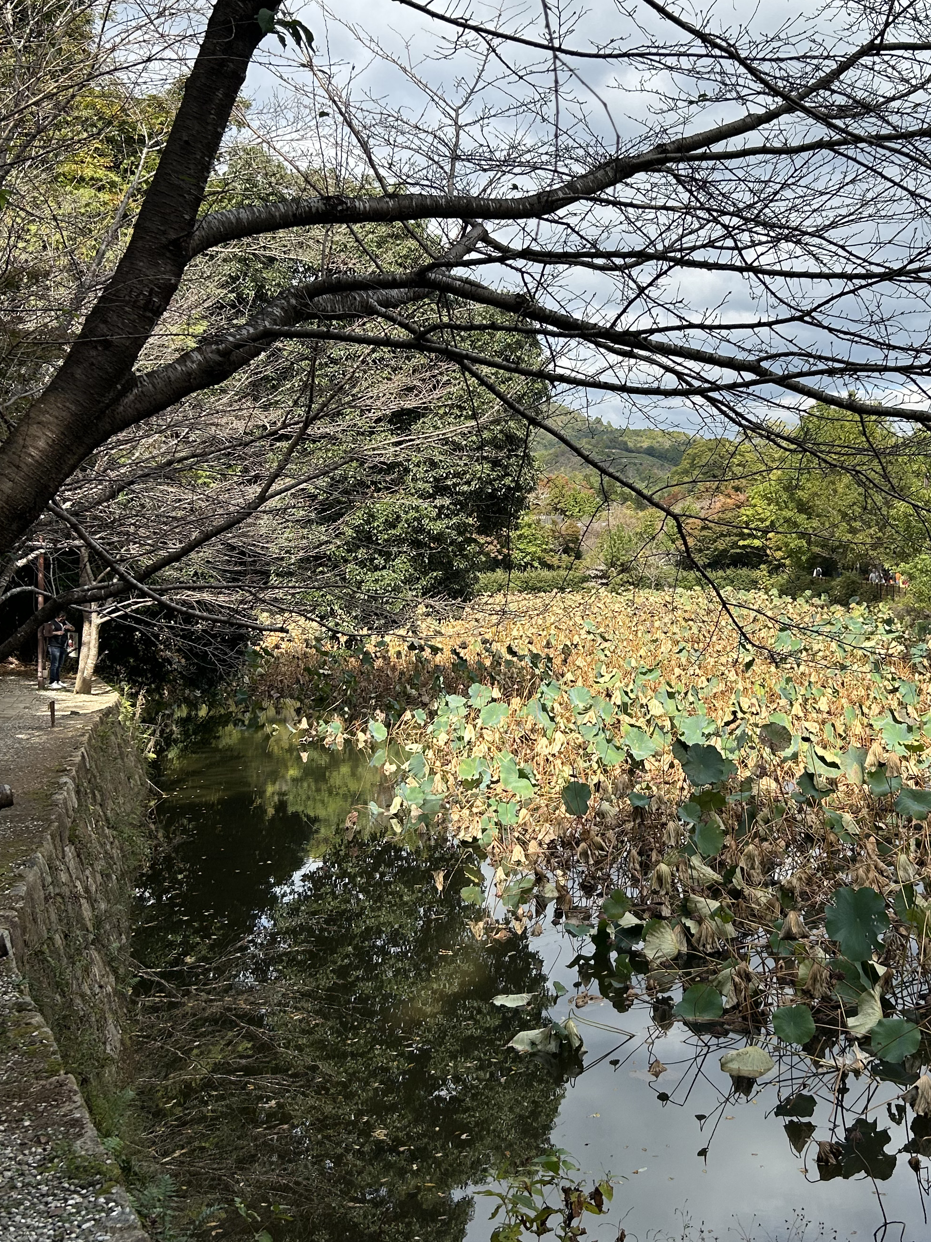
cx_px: 653
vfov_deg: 46.7
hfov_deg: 35.4
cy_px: 534
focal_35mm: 40
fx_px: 1434
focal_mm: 5.7
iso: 50
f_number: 1.5
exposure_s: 1/2915
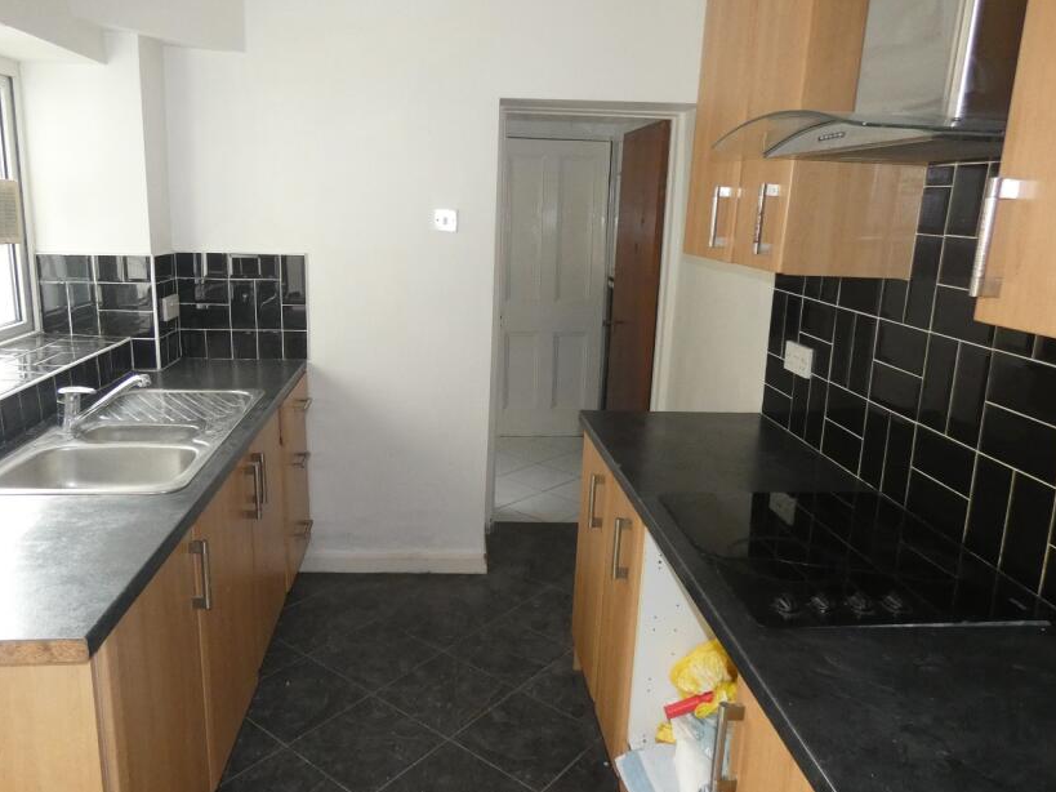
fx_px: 763
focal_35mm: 25
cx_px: 490
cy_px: 388
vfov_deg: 54.9
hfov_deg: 69.3
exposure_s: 1/125
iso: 500
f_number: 2.8
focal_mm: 3.6
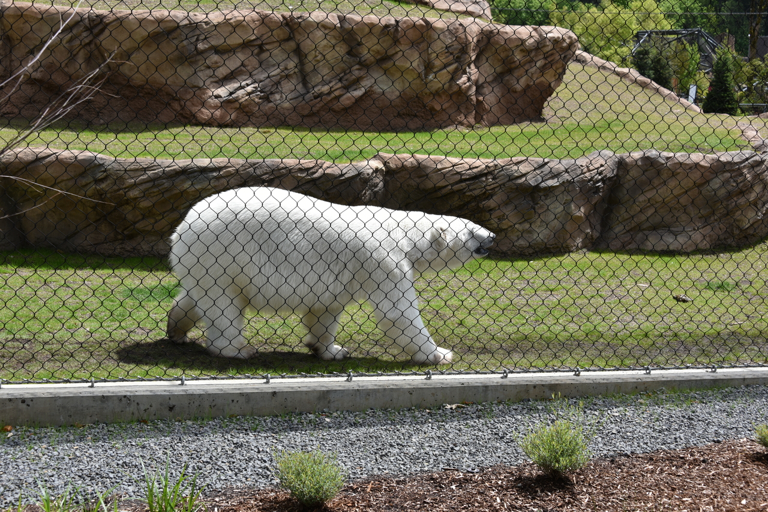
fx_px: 1195
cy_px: 256
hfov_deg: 35.6
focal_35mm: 56
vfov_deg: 24.2
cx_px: 384
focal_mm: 56
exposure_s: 1/250
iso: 100
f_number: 8
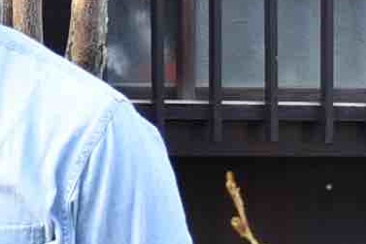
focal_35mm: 250
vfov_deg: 5.4
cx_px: -521
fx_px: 2543
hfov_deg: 7.6
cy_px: 459
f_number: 4.5
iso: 400
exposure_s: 1/200
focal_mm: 21
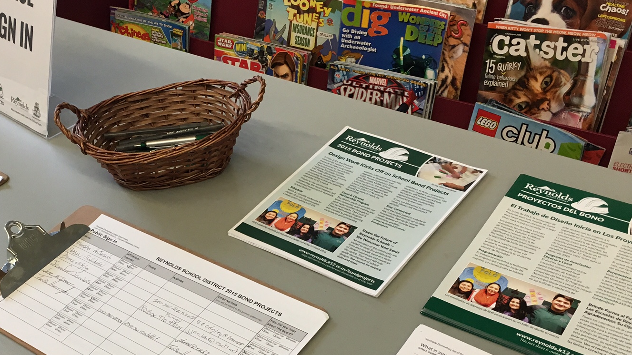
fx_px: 804
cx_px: 224
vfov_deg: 24.7
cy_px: 254
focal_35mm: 48
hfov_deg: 42.5
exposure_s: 1/30
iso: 64
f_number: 2.2
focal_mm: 4.15
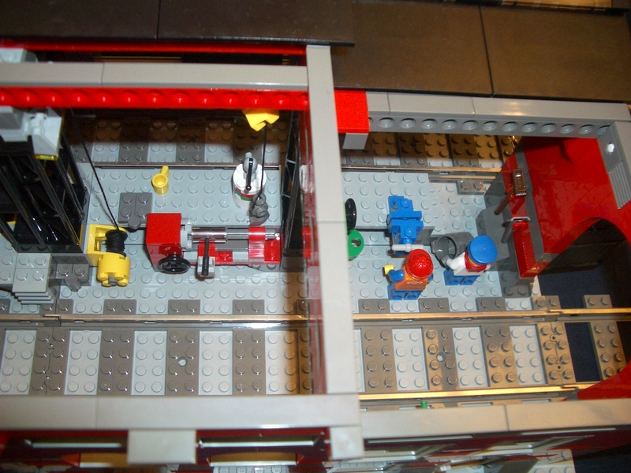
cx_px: 316
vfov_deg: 40.7
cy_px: 236
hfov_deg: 52.6
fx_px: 638
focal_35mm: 35
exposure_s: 1/60
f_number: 2.6
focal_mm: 5.8
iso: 100
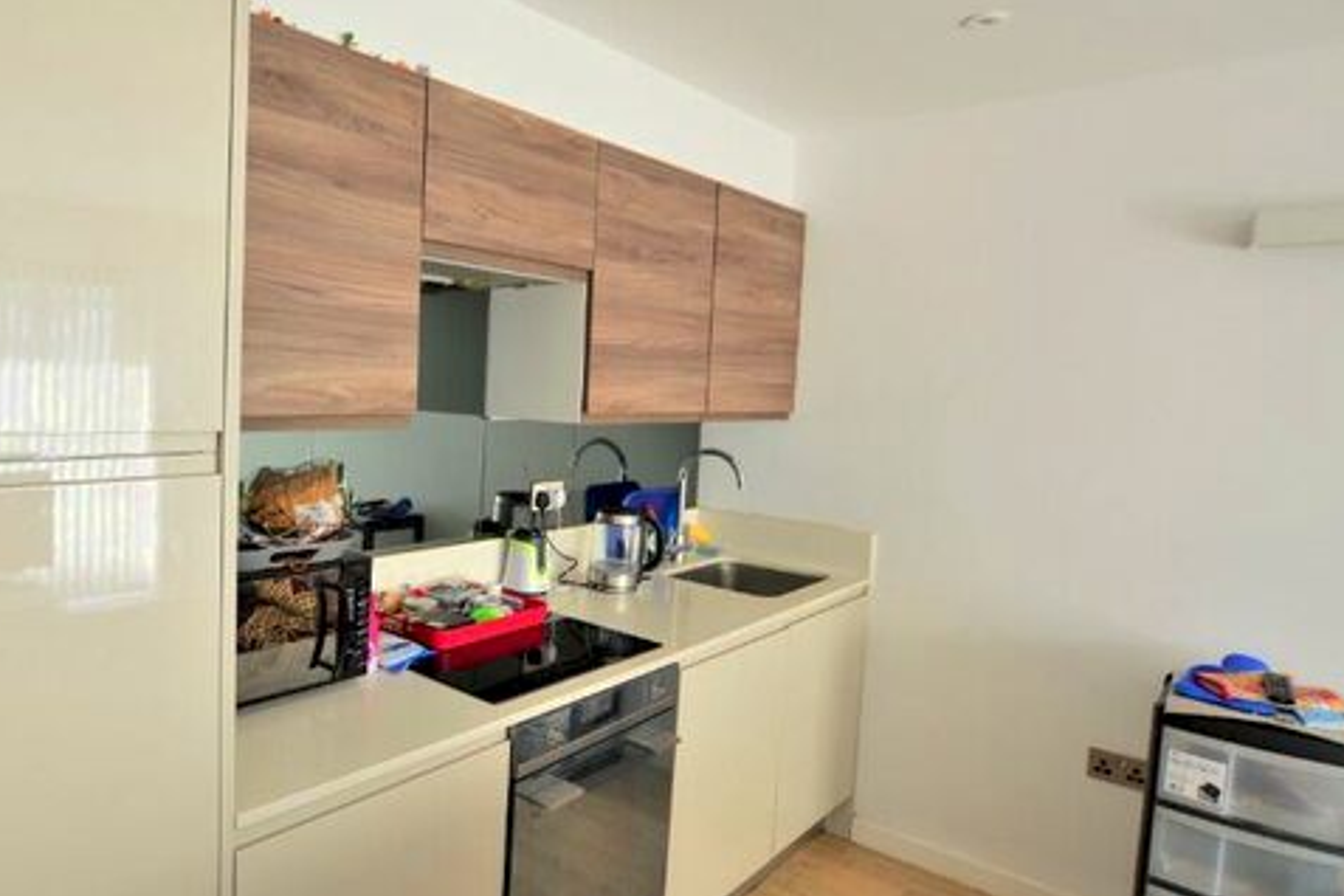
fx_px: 821
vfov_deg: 57.2
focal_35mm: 22
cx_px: 400
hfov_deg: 74.9
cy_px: 427
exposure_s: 1/20
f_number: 3.5
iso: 125
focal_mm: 10
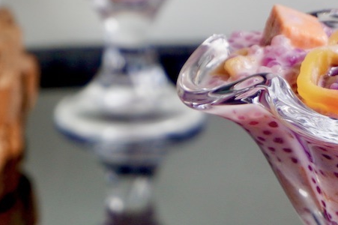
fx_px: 1998
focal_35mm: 213
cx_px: 154
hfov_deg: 9.7
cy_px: 155
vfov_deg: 6.4
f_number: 5.6
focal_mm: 50
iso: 200
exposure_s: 1/80
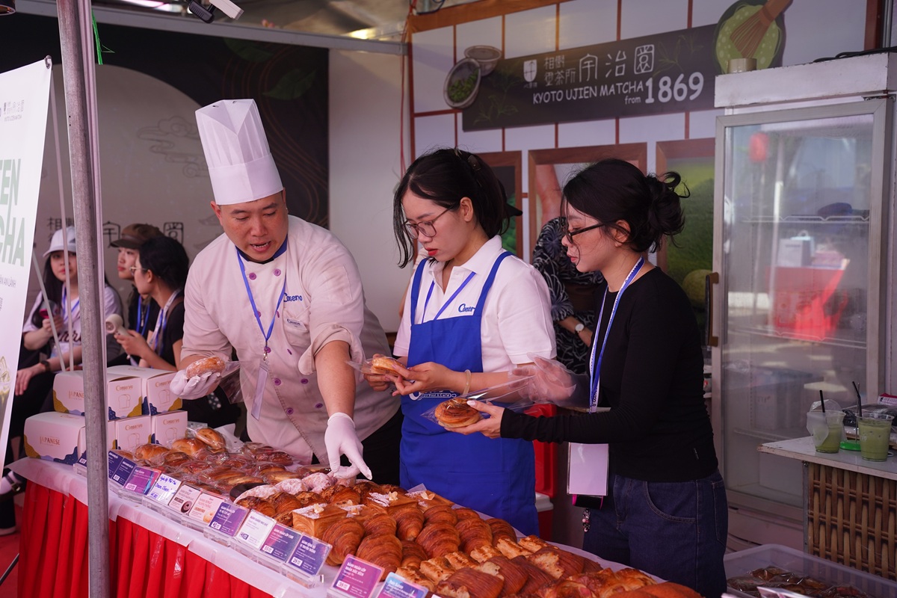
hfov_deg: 42.7
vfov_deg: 29.2
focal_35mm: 46
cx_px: 448
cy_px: 299
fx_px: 1146
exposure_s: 1/200
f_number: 5
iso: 500
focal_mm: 46
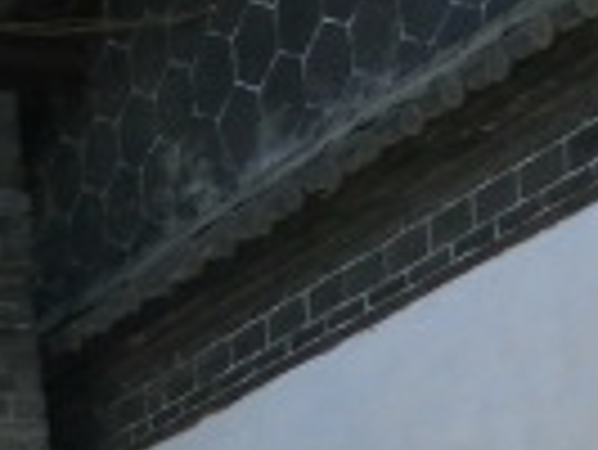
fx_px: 3199
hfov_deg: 9.0
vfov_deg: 7.6
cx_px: -1079
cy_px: 1022
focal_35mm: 185
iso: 80
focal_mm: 4.24
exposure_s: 1/160
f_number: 7.9
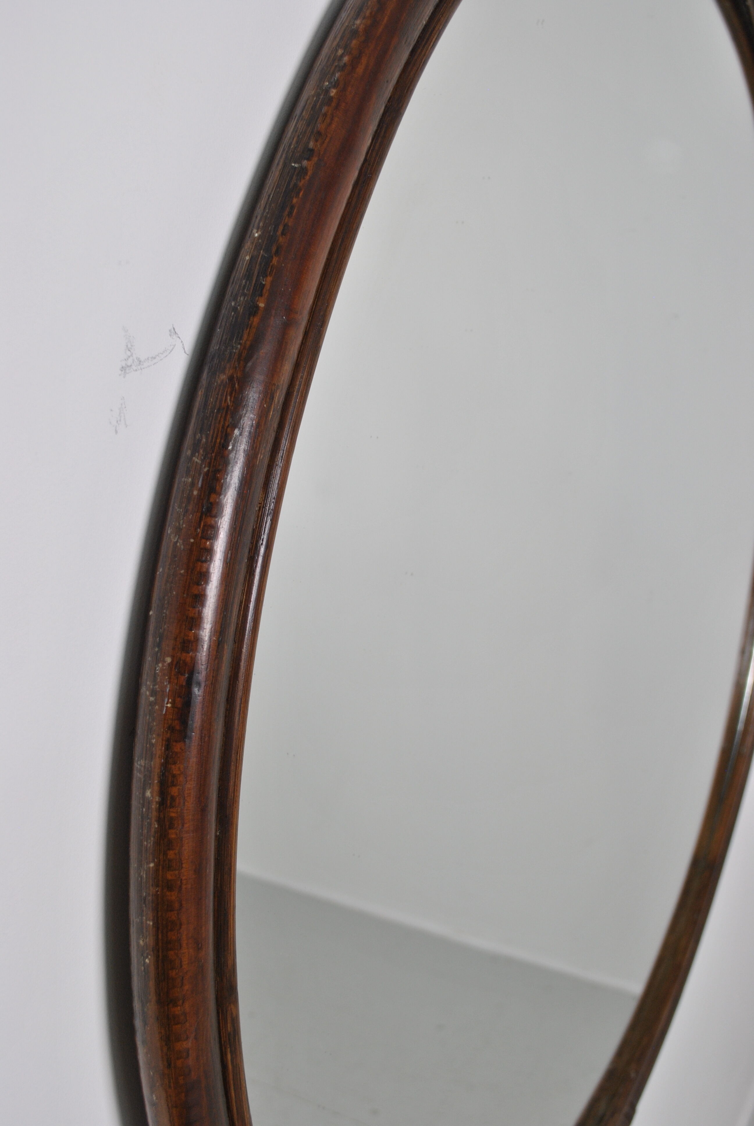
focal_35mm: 39
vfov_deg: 49.5
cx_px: 377
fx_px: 1222
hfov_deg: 34.3
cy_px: 563
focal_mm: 26
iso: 360
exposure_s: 1/30
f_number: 6.3
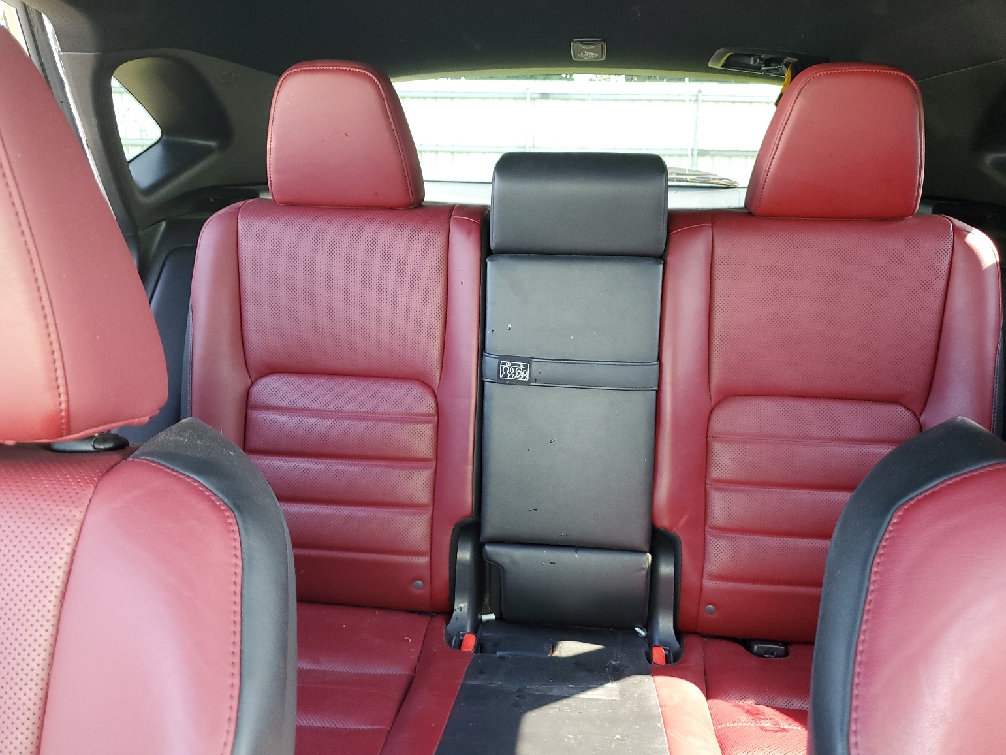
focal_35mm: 27
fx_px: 785
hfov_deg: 65.3
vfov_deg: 51.4
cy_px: 373
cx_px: 522
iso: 89
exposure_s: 1/60.2
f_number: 1.5
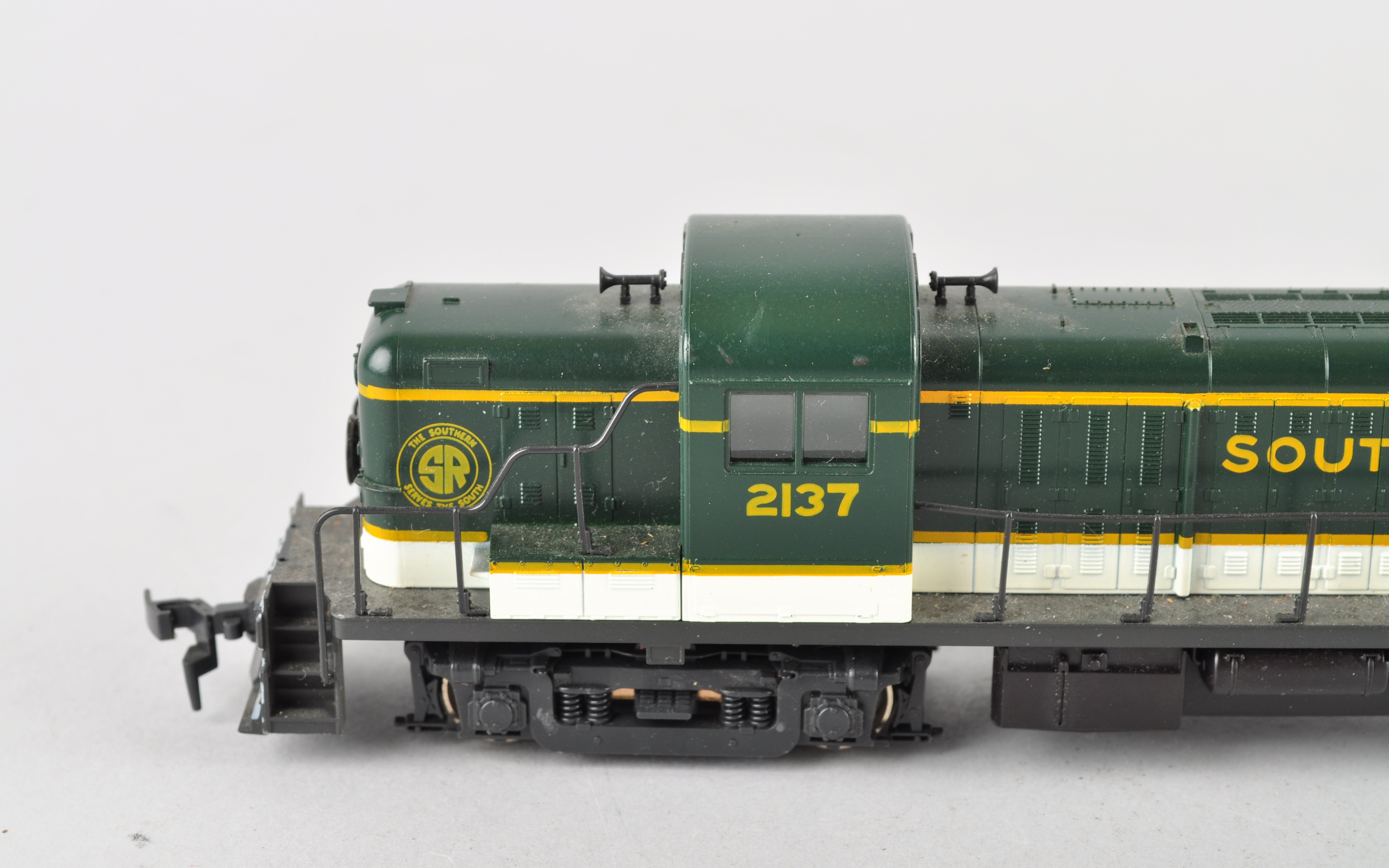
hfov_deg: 24.5
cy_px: 444
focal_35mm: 85
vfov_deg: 15.5
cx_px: 691
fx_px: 3199
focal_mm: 55
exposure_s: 1/100
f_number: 10
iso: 160
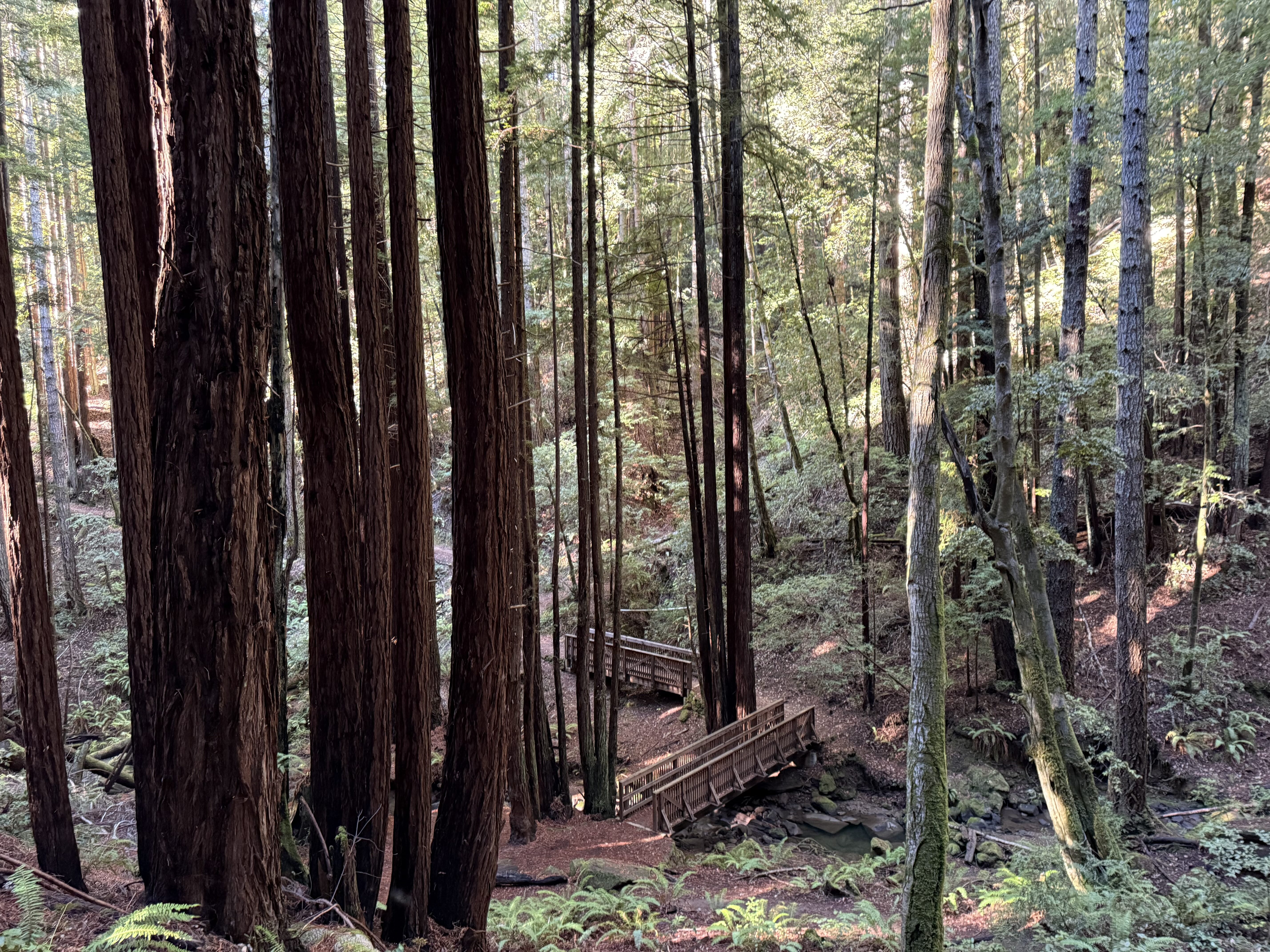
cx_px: 635
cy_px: 476
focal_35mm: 24
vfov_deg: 56.8
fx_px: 881
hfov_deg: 71.6
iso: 800
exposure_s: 1/45
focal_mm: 6.76
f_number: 1.78
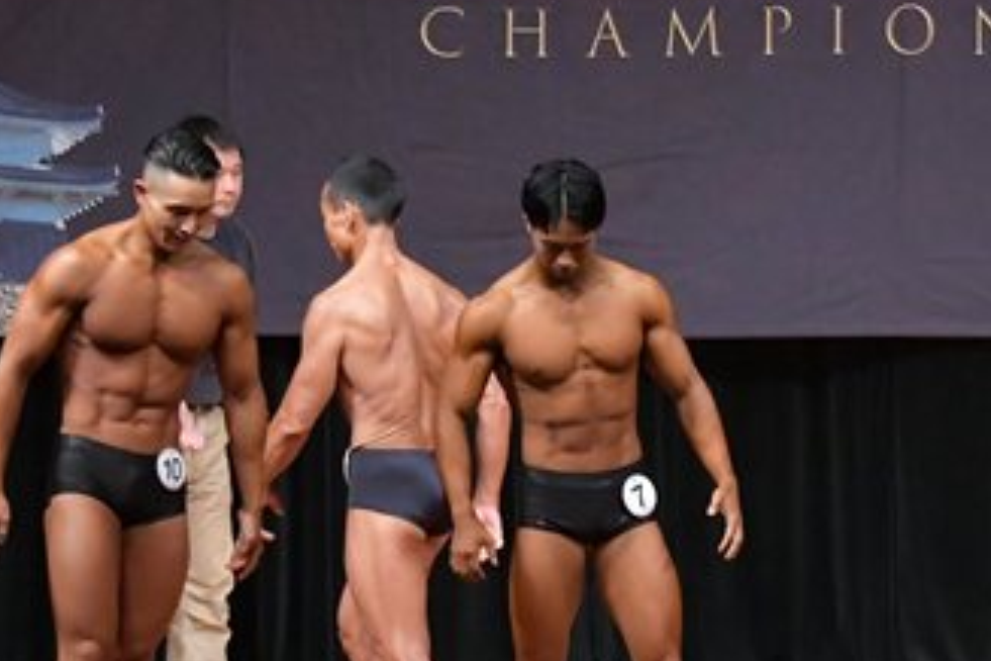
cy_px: 297
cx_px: 862
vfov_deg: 4.2
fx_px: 9001
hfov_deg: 6.3
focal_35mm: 327
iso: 6400
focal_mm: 92
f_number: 5.6
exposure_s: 1/400
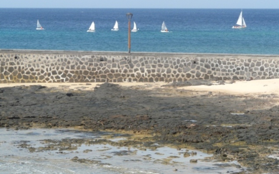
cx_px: 138
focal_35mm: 163
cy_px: 77
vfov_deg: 8.0
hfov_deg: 12.8
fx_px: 1239
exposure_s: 1/320
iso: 100
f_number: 5.6
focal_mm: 21.1
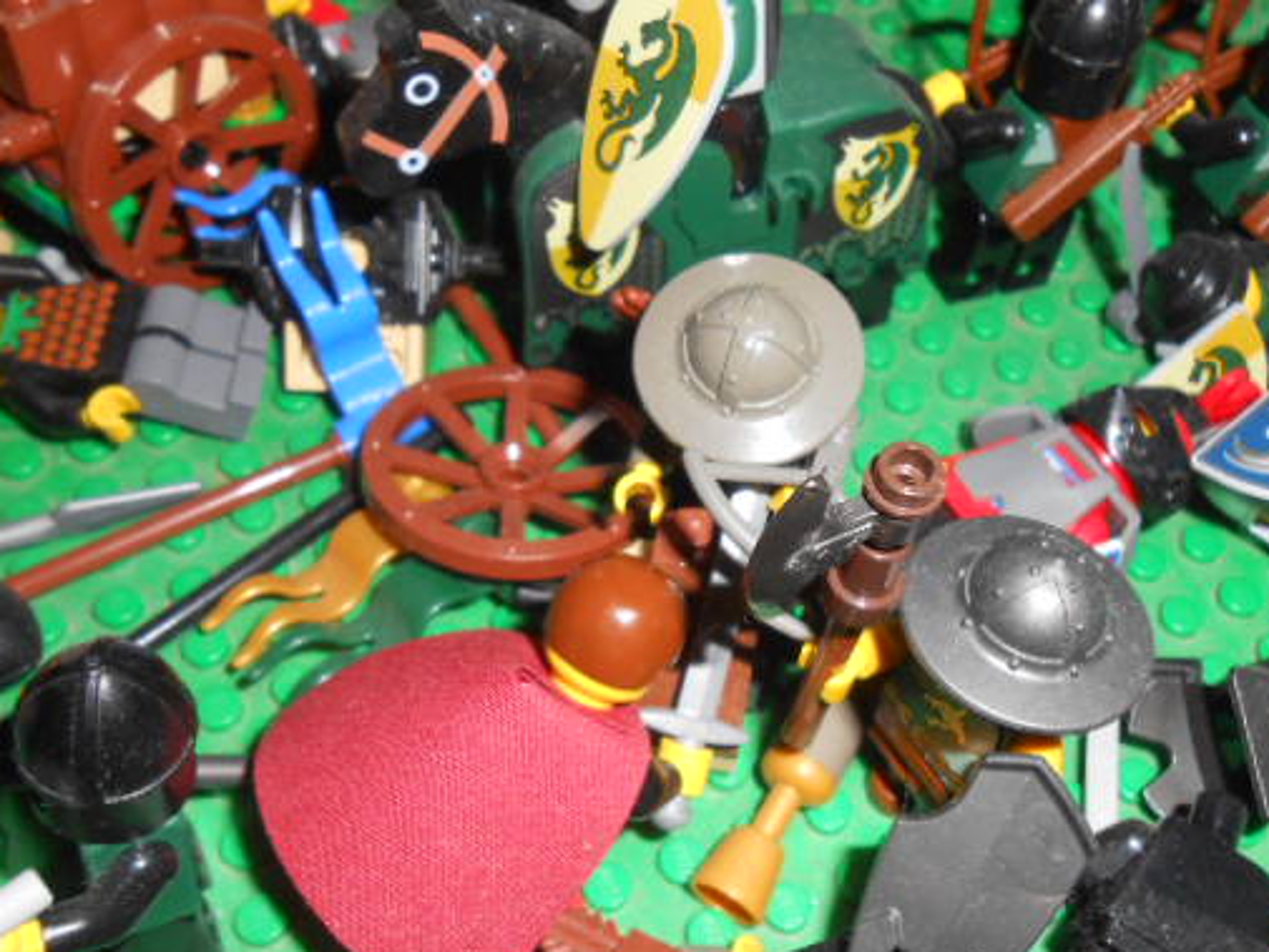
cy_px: 502
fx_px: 1393
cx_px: 704
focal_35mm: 38
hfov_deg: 48.9
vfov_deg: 37.7
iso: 200
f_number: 11.9
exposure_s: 1/25
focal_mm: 5.3
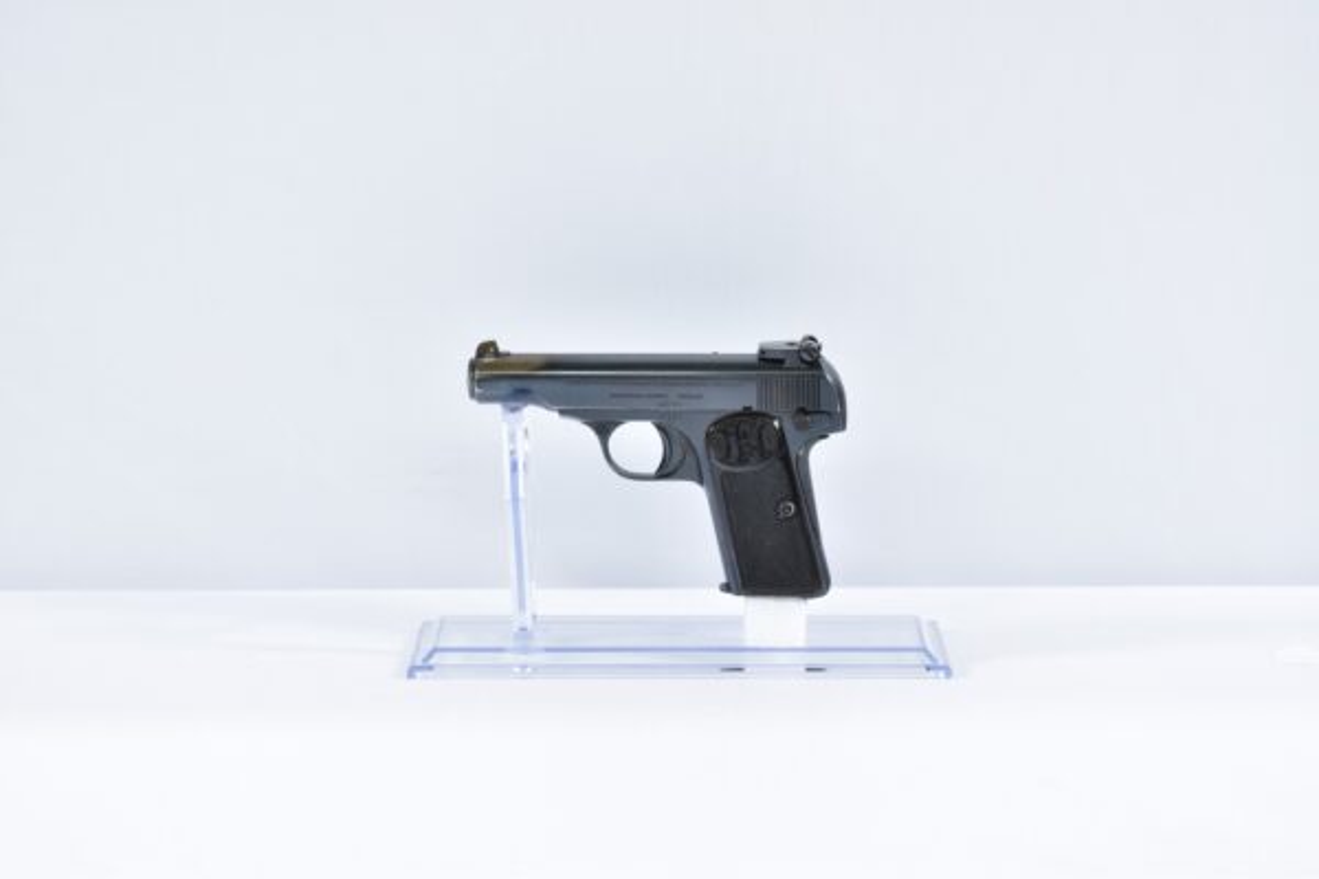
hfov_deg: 27.0
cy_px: 440
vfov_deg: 18.2
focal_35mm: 75
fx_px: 2748
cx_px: 660
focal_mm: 50
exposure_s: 1/20
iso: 640
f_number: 5.6
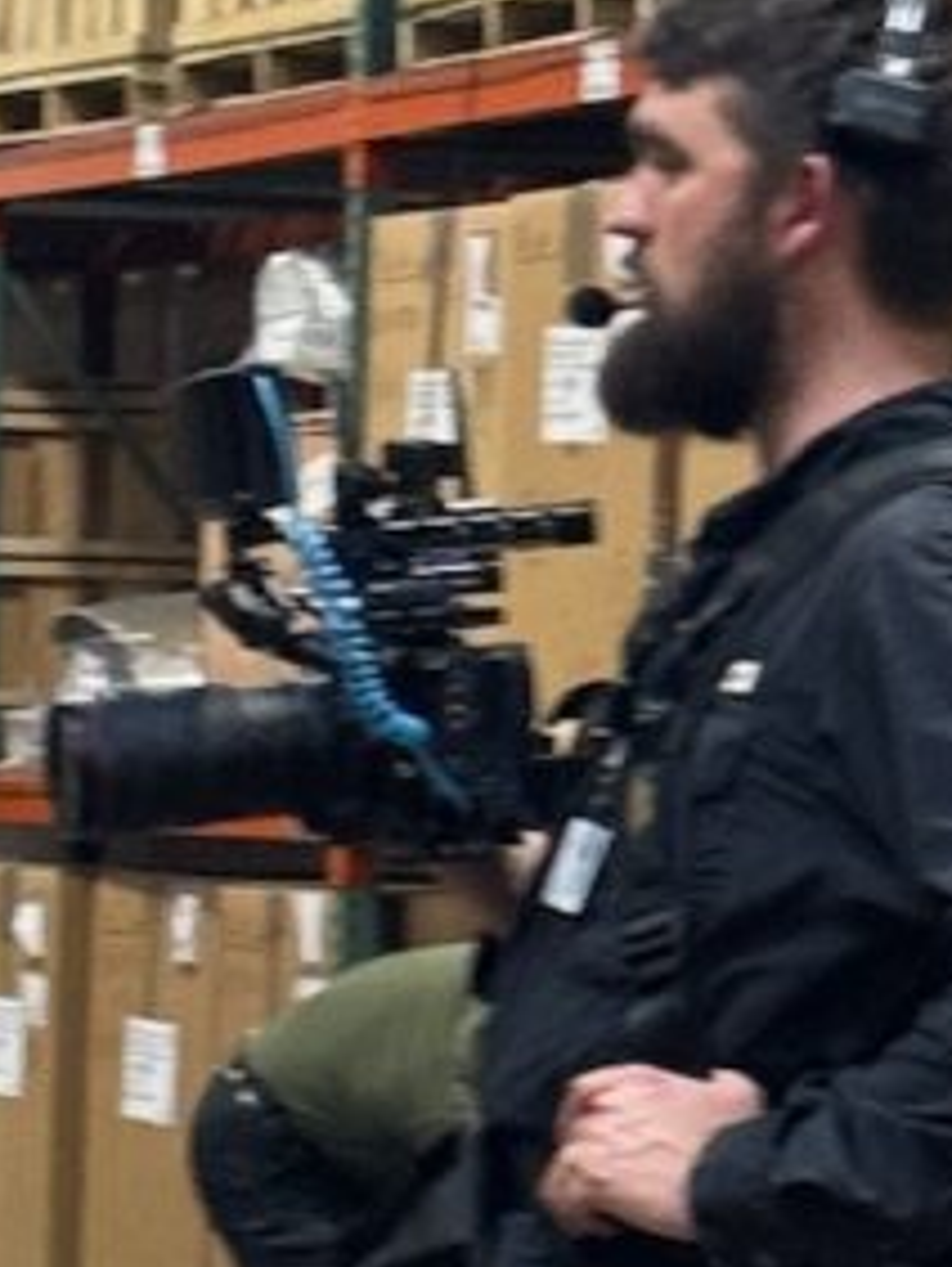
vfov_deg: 7.2
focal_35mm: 272
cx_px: -274
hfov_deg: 5.4
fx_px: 9959
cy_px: 1568
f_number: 1.78
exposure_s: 1/60
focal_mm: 6.86
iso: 160
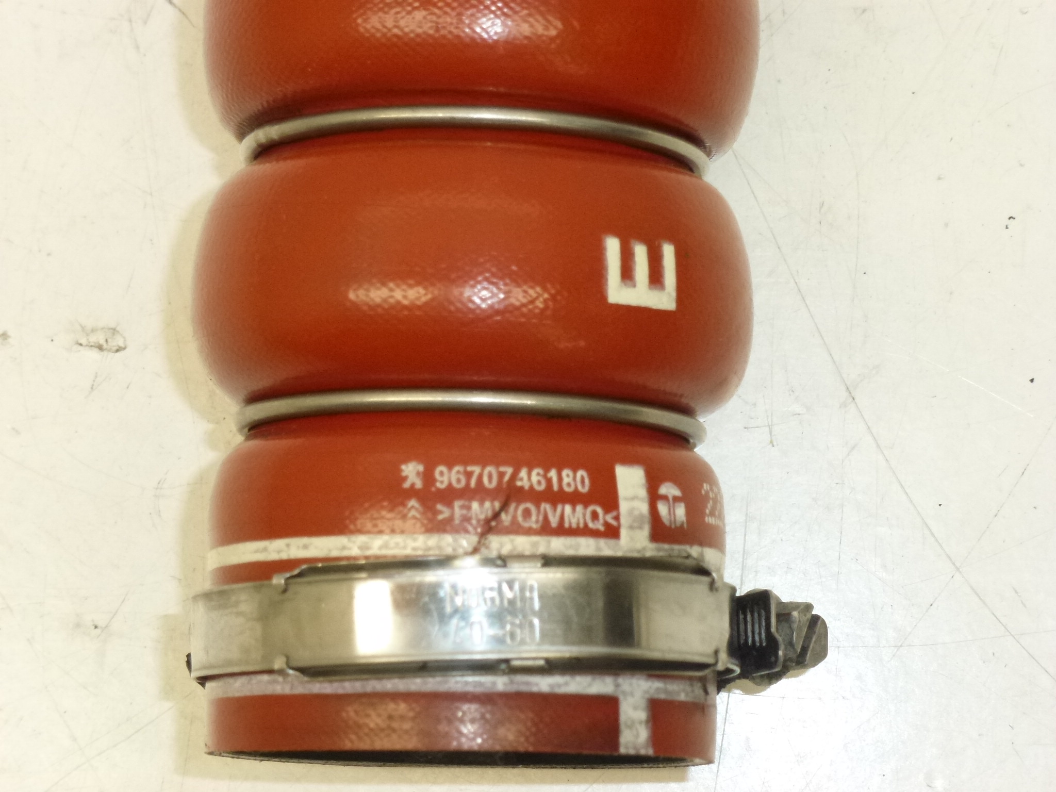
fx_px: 3691
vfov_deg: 12.2
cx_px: 528
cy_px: 396
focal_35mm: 121
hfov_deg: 16.3
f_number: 5.1
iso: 400
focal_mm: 21.7
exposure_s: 1/80
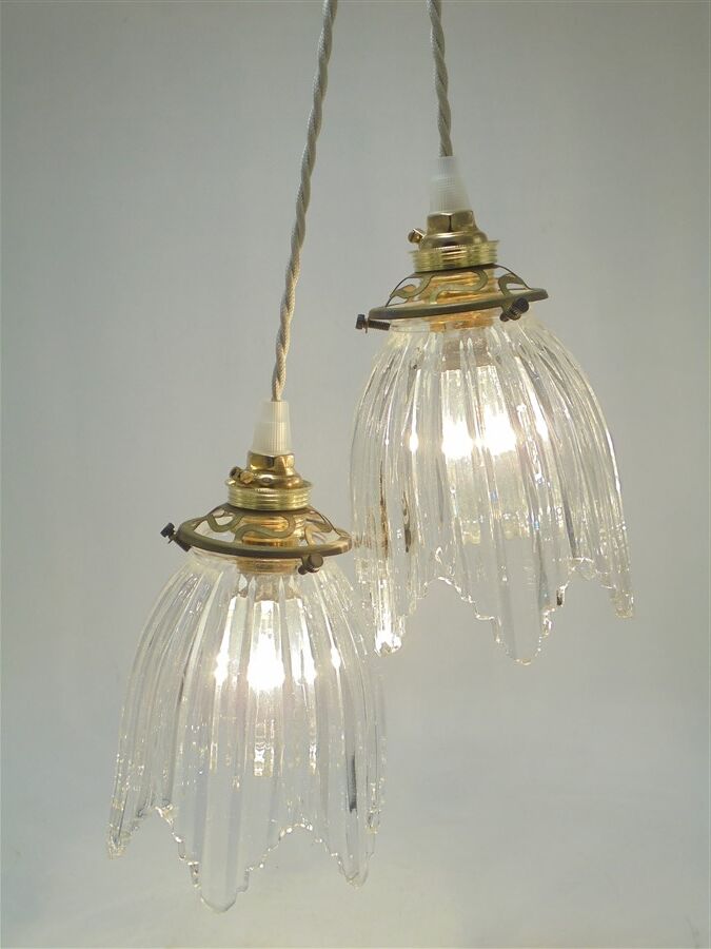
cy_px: 474
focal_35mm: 38
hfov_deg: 37.7
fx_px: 1041
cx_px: 356
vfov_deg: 49.0
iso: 100
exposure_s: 1/200
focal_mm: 6.9
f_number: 4.2
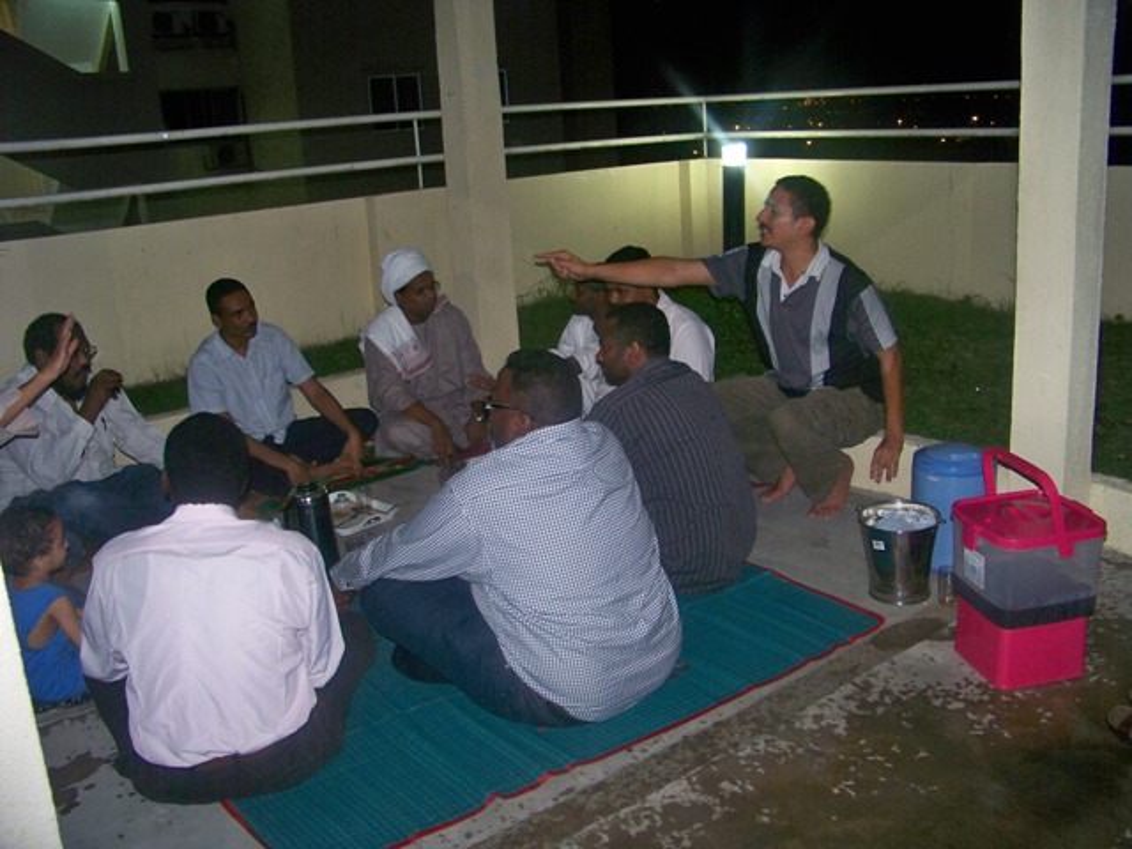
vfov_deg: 42.9
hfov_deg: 55.4
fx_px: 1079
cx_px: 566
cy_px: 424
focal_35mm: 33
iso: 200
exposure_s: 1/30
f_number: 2.8
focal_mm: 5.85
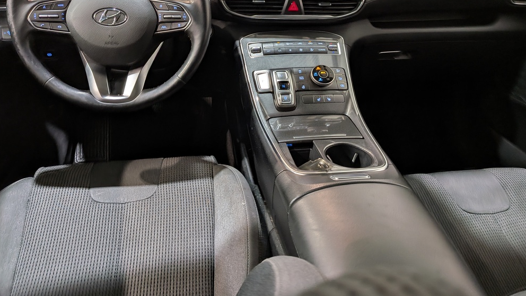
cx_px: 264
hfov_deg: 69.9
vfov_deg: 42.4
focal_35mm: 27
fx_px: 377
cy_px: 103
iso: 43
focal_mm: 4.53
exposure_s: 1/25
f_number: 1.7
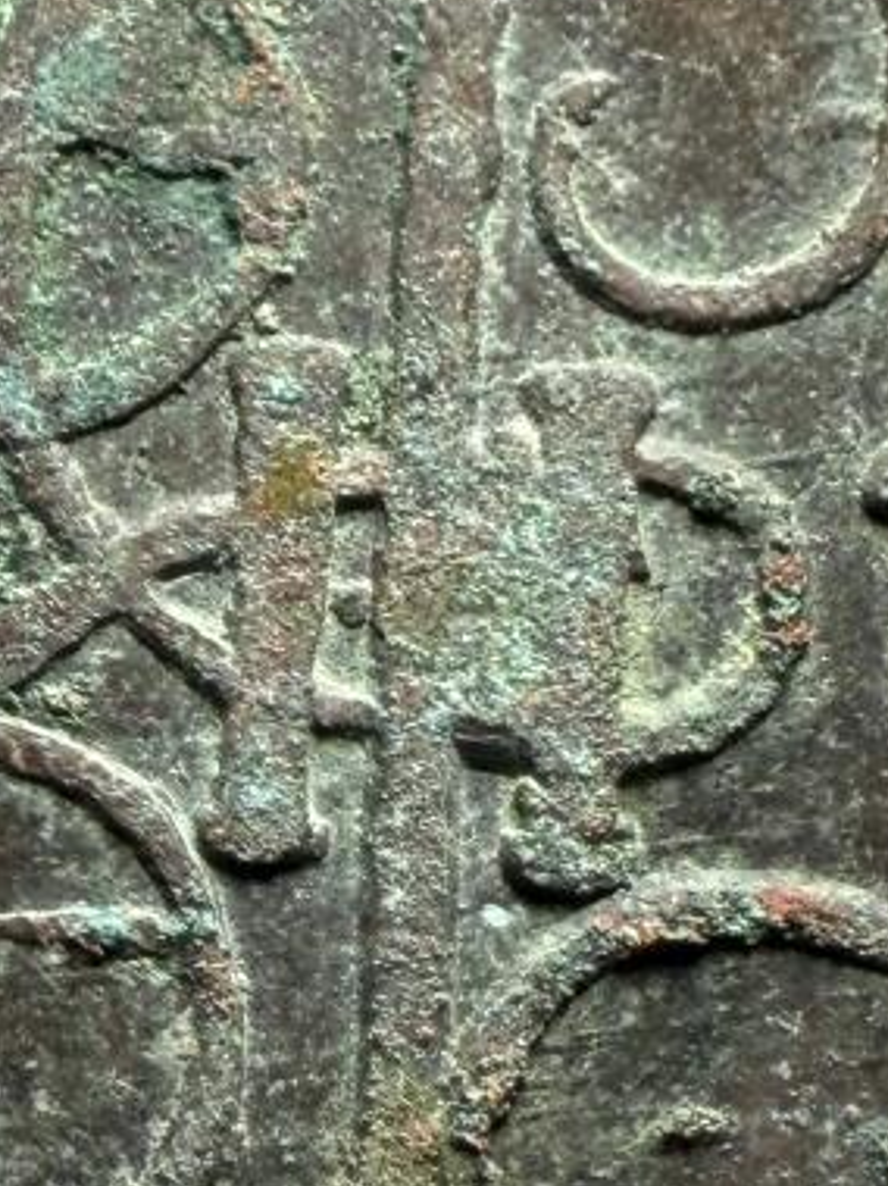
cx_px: 297
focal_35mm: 114
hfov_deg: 13.0
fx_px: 3901
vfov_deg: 17.3
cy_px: 667
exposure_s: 1/99
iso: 64
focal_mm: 2.22
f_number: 2.2
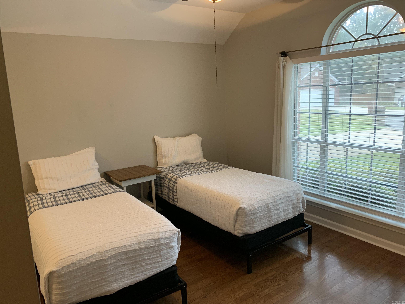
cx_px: 202
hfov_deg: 67.3
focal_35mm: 26
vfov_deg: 53.1
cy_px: 152
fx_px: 304
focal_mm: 4.25
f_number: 1.8
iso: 200
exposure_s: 1/60
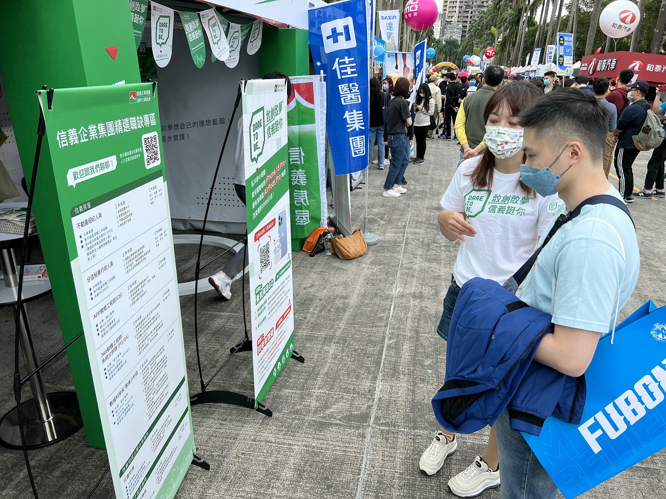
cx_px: 333
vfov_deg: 53.1
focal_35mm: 26
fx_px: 500
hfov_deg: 67.3
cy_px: 250
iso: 50
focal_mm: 5.7
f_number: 1.5
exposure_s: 1/1280
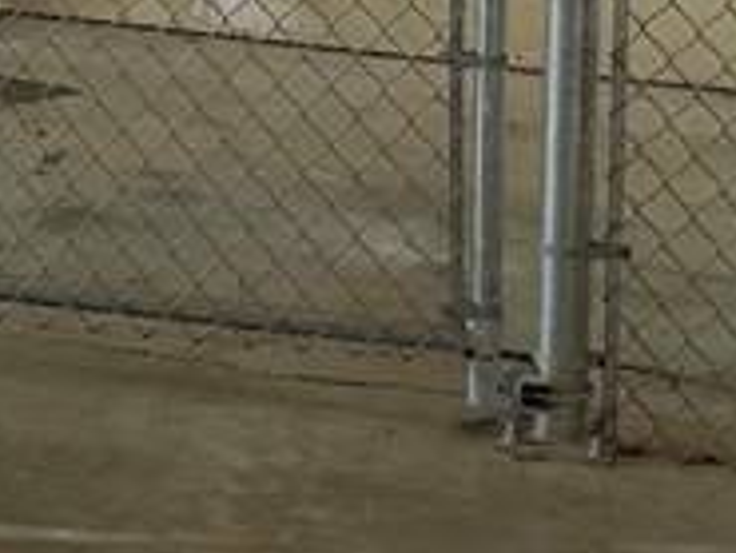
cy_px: -493
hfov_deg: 13.8
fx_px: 2830
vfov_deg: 10.4
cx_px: -430
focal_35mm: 133
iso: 80
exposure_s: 1/368
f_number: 1.78
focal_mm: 6.86
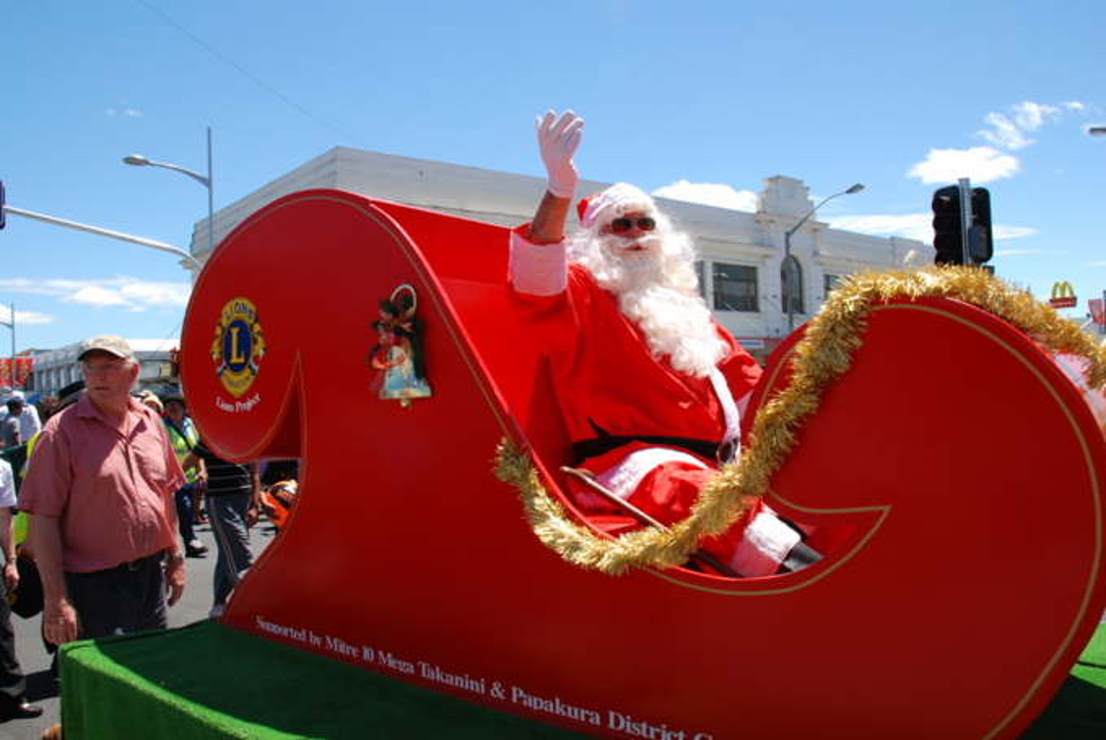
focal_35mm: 27
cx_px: 553
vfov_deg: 48.0
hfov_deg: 67.3
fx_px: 830
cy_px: 370
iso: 200
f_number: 9
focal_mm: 18
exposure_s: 1/200
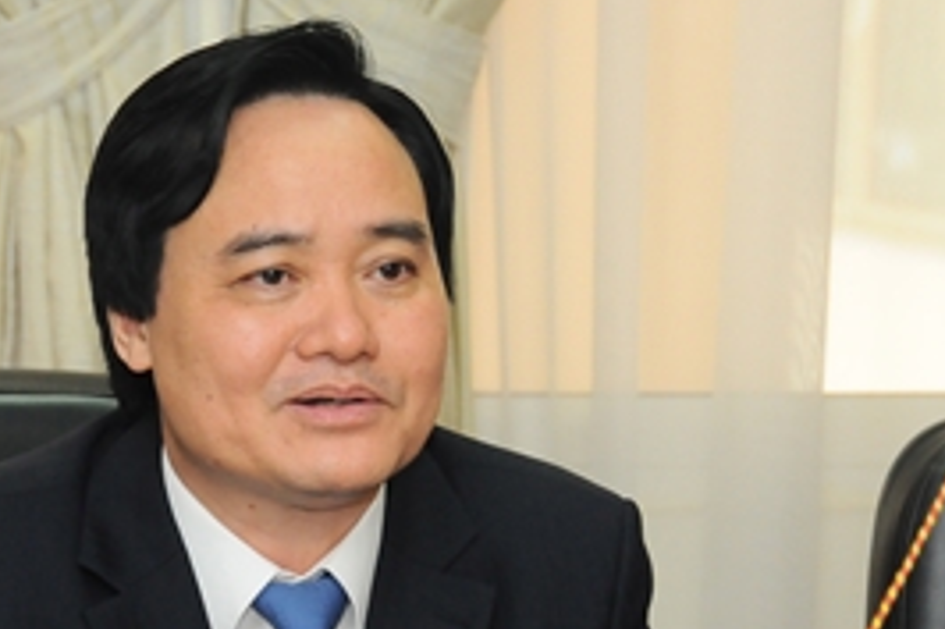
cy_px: 633
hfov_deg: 8.7
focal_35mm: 237
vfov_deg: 5.8
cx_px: 327
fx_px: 6217
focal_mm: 70
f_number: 6.3
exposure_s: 1/80
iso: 1000
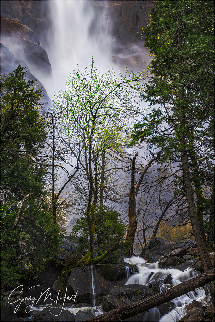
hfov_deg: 19.5
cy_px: 161
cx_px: 108
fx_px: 627
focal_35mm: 70
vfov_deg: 28.8
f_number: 16
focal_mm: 70
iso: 200
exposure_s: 1/5
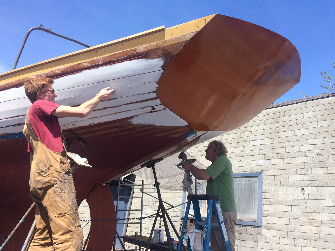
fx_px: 281
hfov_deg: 61.7
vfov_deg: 48.2
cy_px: 126
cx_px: 168
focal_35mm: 29
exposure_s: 1/1244
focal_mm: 4.15
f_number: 2.2
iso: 32
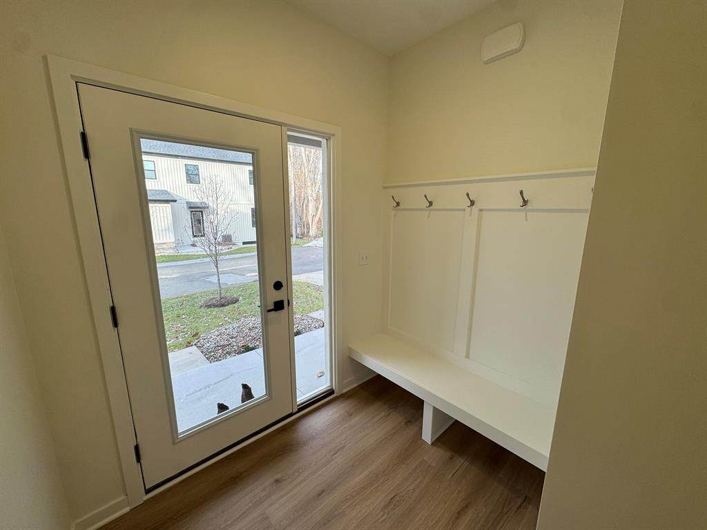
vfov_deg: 85.7
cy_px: 265
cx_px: 354
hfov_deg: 102.1
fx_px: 286
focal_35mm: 14
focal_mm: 2.22
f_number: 2.2
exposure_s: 1/120
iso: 50
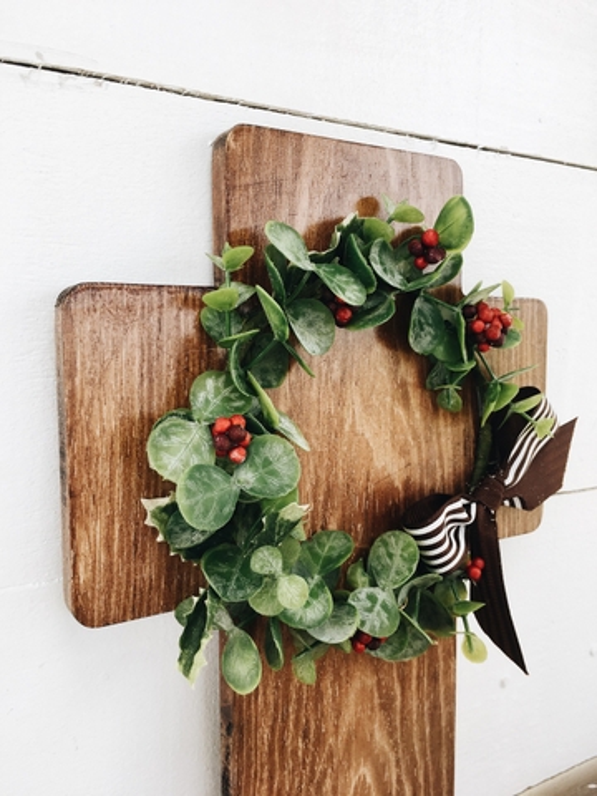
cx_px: 298
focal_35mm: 29
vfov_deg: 61.7
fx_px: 667
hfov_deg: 48.2
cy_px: 398
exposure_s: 1/262
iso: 25
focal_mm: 4.15
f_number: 2.2
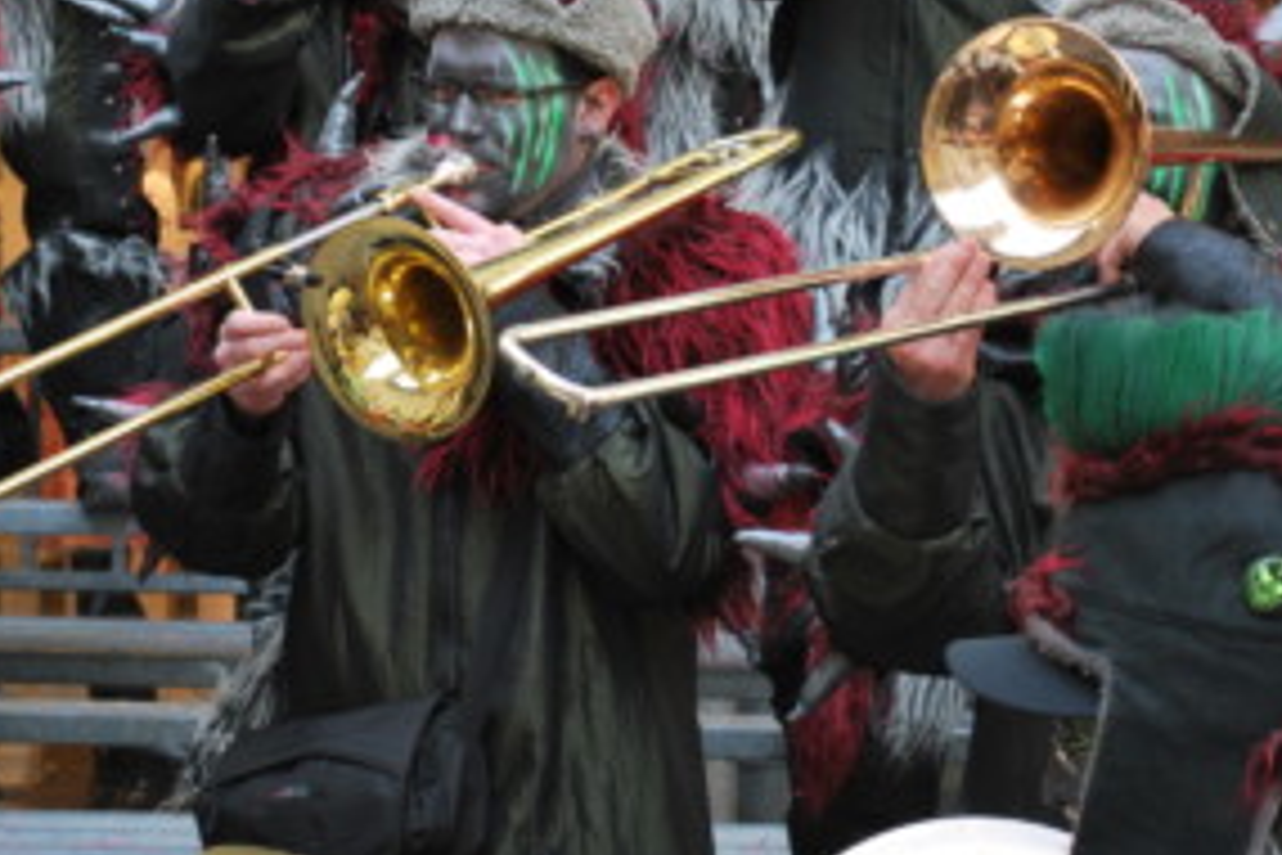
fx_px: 5159
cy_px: 182
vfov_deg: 9.4
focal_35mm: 145
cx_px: 445
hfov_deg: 14.1
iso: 200
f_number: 5.6
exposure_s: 1/60
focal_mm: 55
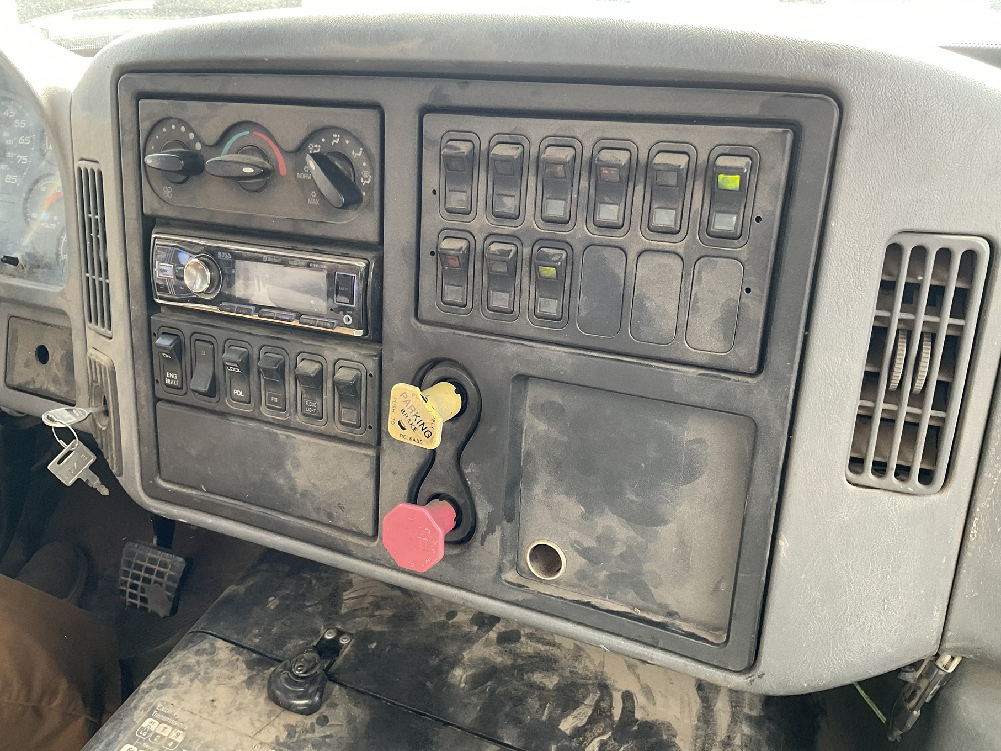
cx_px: 500
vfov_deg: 48.2
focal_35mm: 29
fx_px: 838
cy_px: 376
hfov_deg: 61.7
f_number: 1.8
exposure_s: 1/122
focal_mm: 3
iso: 50
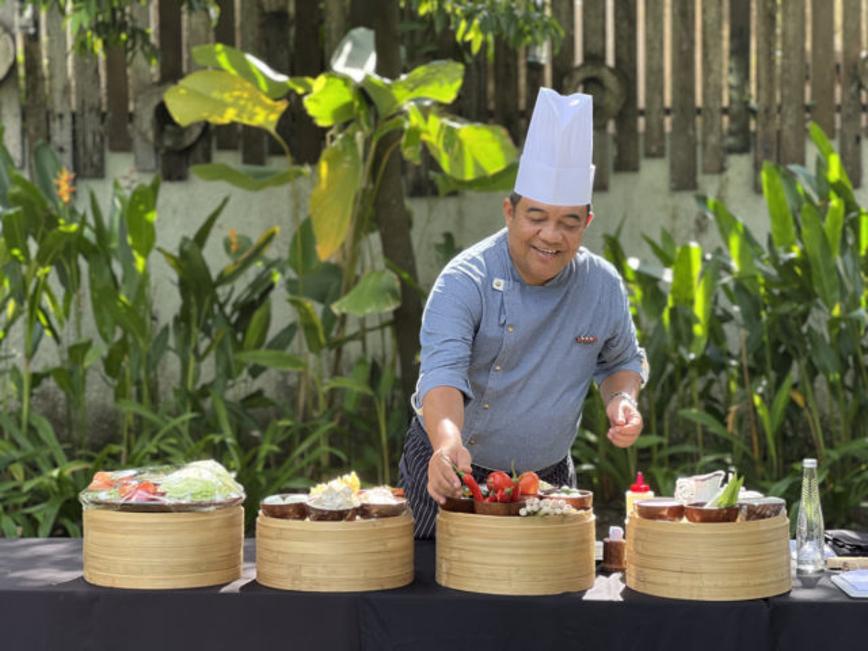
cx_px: 434
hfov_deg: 25.3
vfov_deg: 19.1
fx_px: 1931
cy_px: 326
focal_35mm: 77
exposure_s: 1/121
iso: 64
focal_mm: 9
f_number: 2.8
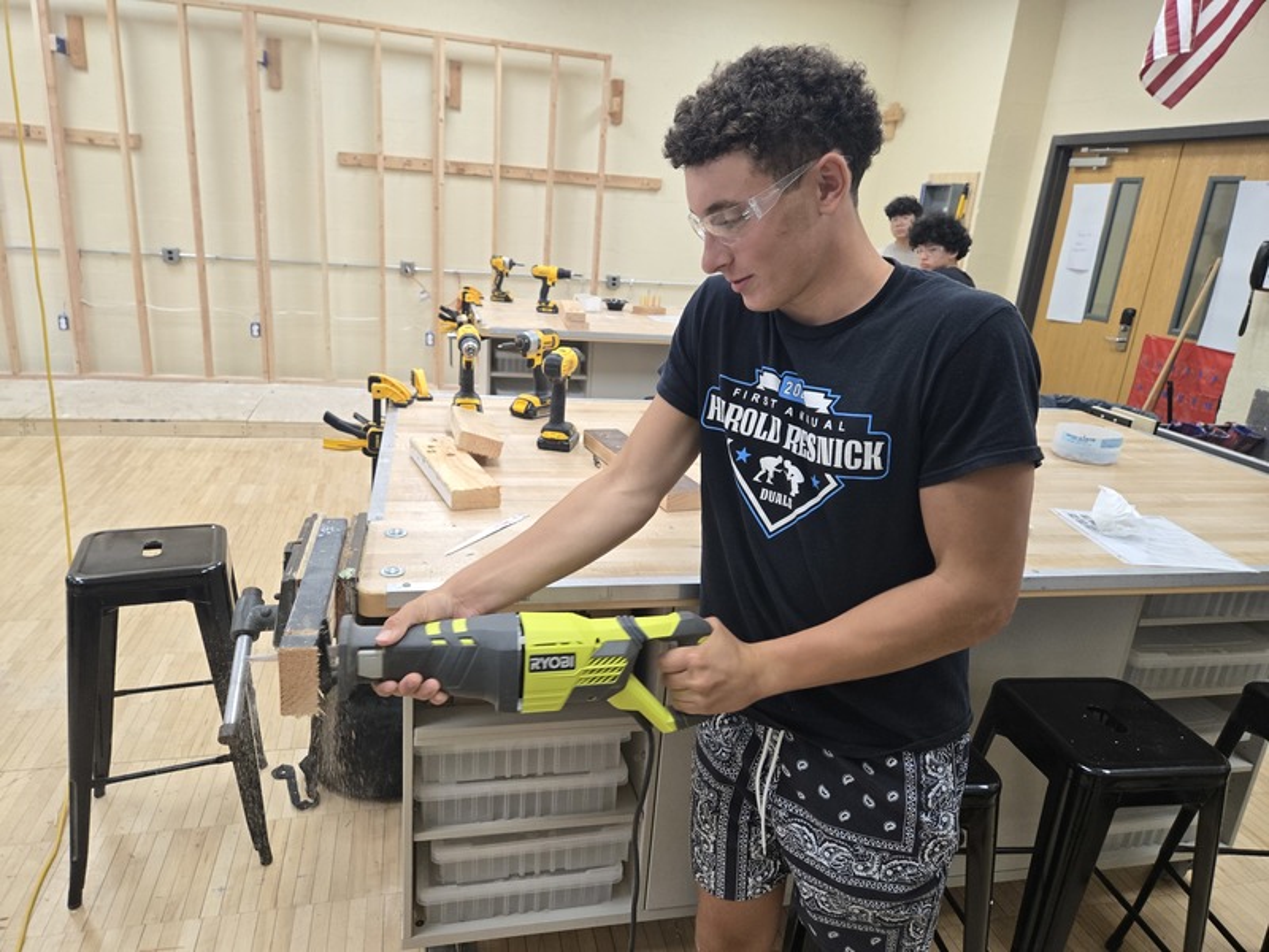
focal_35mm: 23
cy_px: 476
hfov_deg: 73.9
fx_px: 843
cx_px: 634
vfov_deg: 58.9
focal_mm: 5.4
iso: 250
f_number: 1.8
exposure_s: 1/120
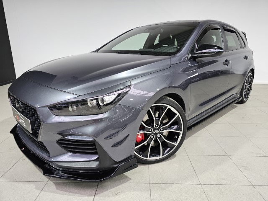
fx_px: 178
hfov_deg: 73.9
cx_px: 134
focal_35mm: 23
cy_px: 100
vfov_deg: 58.9
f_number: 1.7
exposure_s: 1/100
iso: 125
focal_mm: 6.3
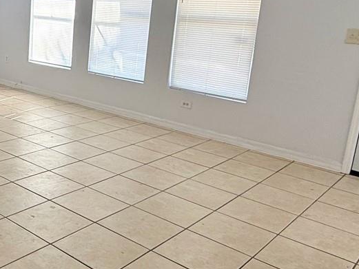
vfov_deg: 33.4
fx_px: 446
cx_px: 28
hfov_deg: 40.1
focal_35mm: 43
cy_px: 100
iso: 64
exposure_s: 1/153
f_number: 2.2
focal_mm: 2.22
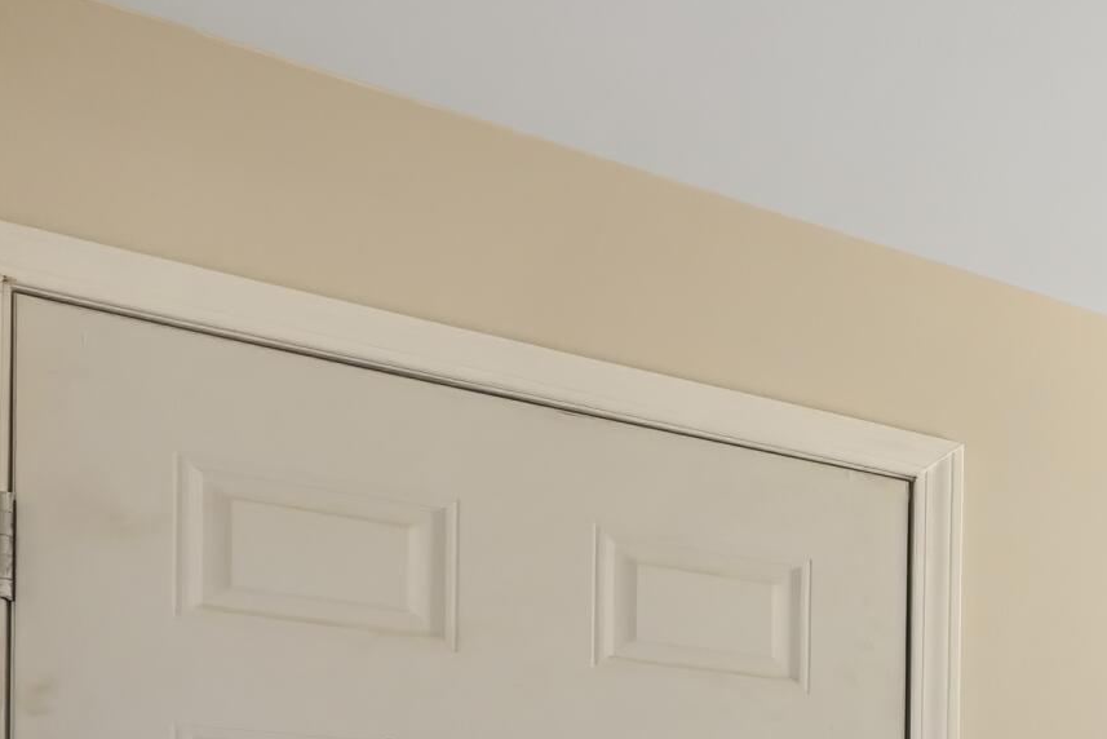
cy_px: 1042
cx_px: 1686
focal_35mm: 42
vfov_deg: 25.7
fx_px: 1292
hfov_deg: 28.4
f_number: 9
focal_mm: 12
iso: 800
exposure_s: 1/30
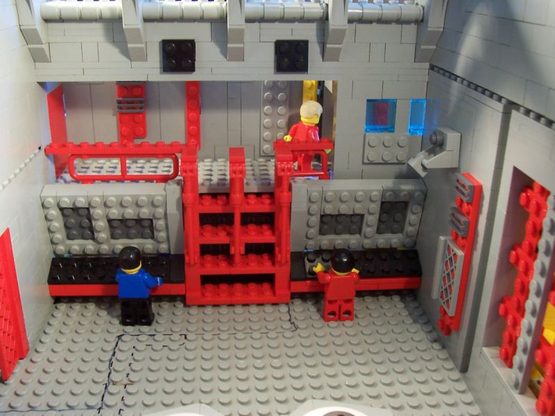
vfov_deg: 38.7
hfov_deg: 50.1
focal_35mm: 37
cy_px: 208
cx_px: 278
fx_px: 593
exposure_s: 1/30
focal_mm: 5.6
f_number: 2.8
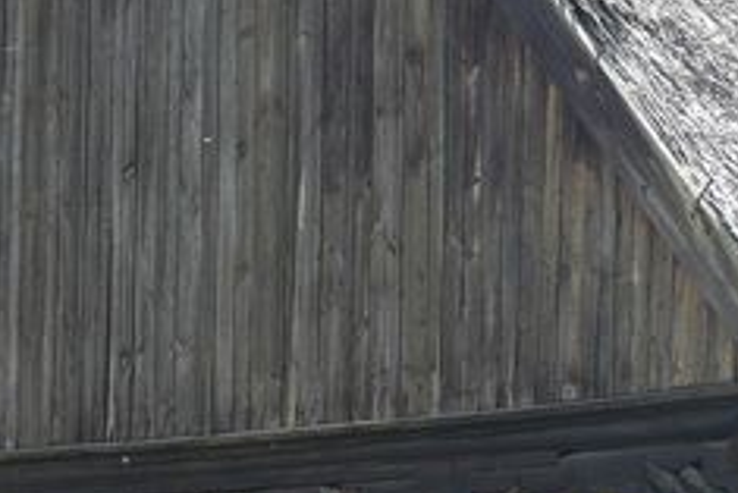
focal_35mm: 170
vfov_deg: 8.1
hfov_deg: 12.1
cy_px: 273
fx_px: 3487
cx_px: 521
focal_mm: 7.9
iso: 100
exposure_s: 1/160
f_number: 4
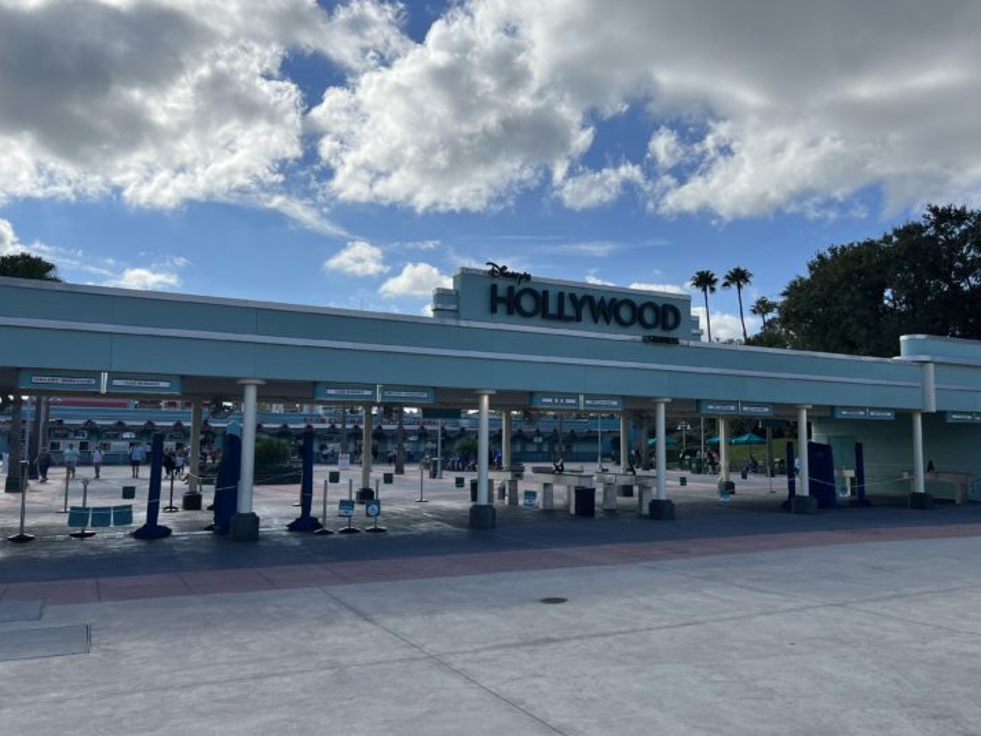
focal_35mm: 28
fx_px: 794
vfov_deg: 49.8
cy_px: 365
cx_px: 523
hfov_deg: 63.4
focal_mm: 5.7
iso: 50
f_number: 1.5
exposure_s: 1/8696
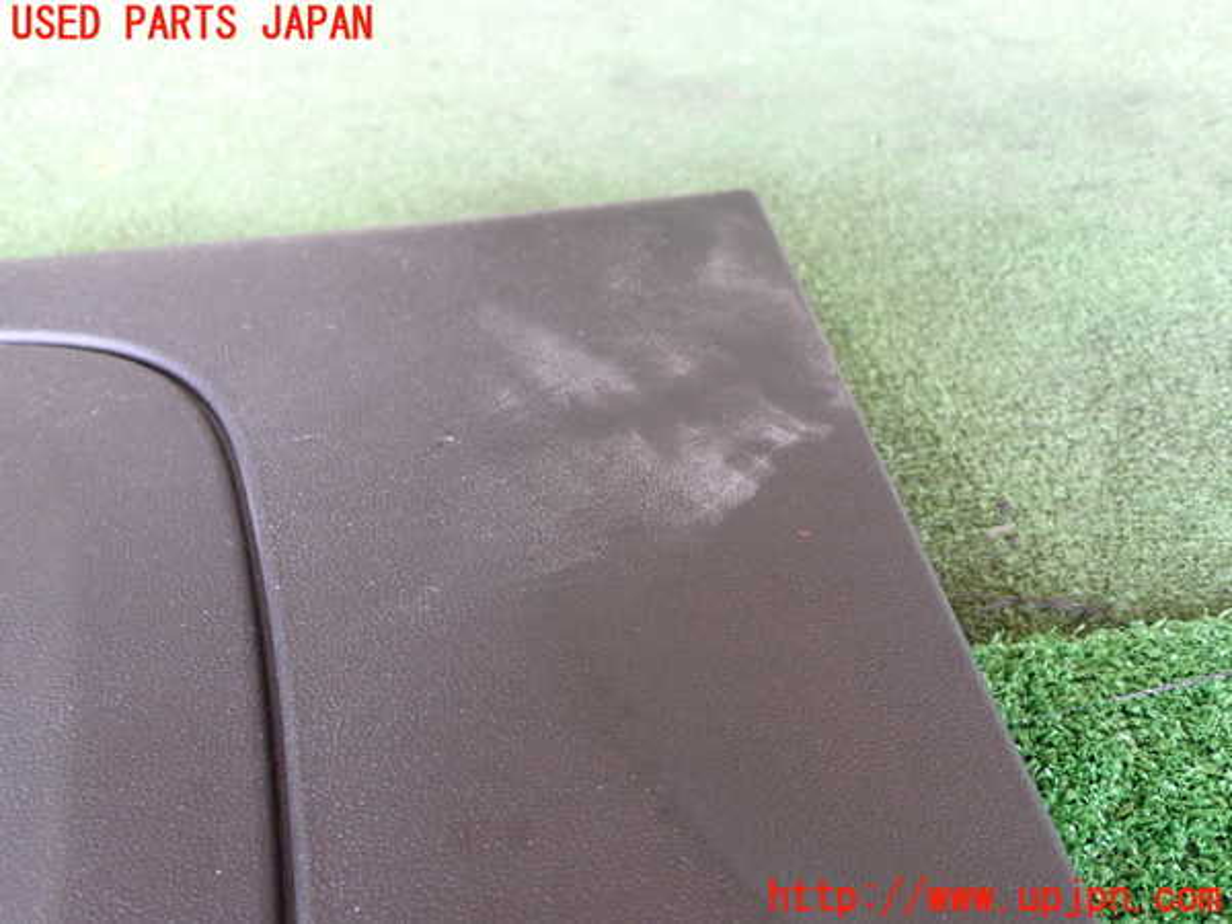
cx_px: 616
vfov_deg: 39.7
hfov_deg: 51.4
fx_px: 1281
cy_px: 462
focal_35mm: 36
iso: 640
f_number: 2.5
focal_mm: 6.37
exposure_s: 1/40
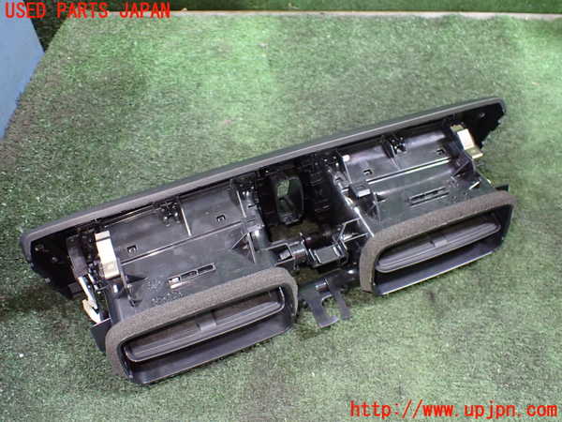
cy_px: 211
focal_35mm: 30
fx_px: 487
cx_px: 281
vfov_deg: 46.8
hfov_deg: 60.0
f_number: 2.3
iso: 1000
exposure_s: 1/30
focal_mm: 5.4
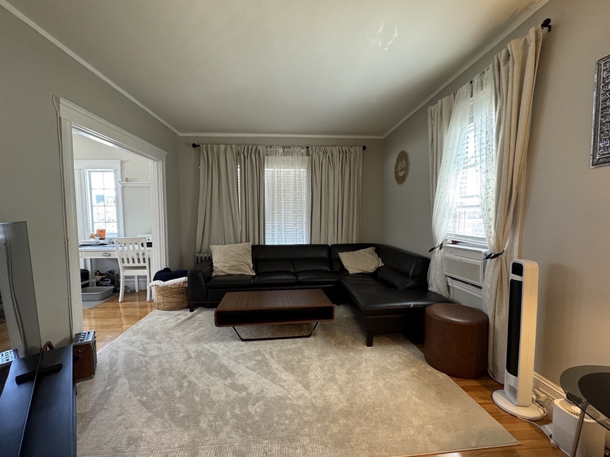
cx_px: 302
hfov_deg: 98.2
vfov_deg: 81.7
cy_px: 236
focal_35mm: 15
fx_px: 264
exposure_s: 1/60
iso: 250
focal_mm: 2.22
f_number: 2.2
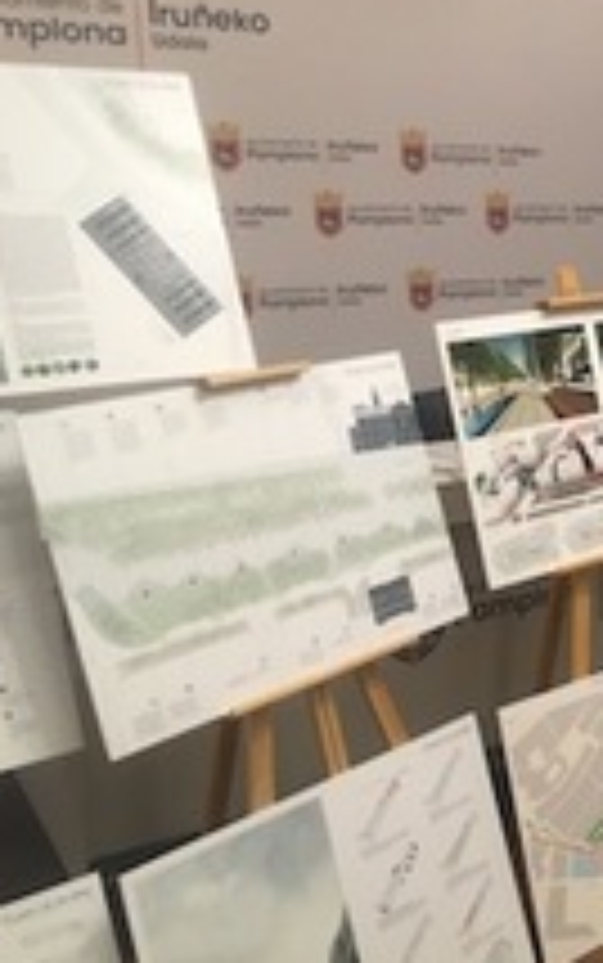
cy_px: 452
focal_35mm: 50
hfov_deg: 23.5
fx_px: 1313
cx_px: 738
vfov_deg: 40.3
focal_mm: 4.15
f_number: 2.2
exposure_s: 1/33
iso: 50
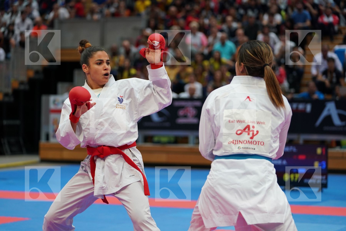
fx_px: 1009
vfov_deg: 13.0
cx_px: 173
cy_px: 116
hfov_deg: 19.5
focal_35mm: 105
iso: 1600
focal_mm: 105
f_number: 2.8
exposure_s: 1/1000
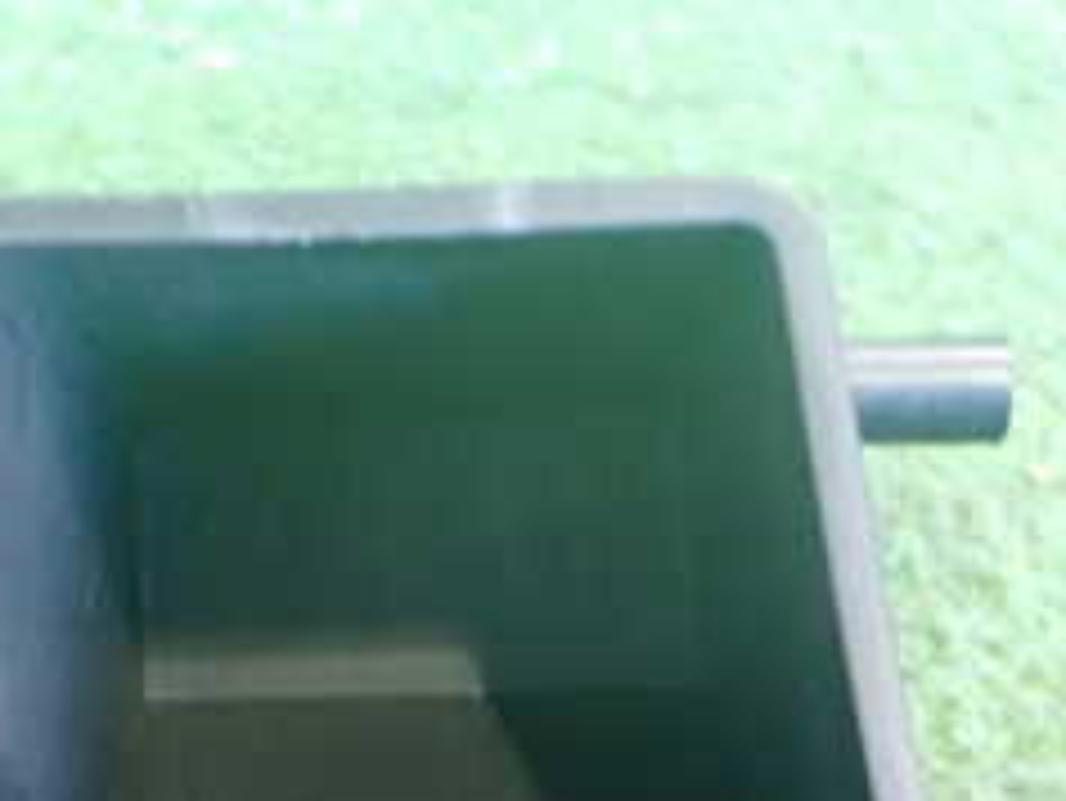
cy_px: 972
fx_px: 2342
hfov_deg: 25.6
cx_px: 414
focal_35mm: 76
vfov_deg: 18.4
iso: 800
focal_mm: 5.4
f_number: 2.3
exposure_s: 1/30
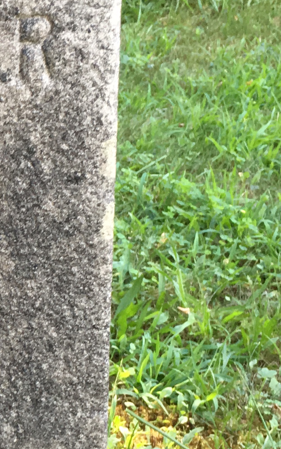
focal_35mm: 115
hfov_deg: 10.4
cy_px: 327
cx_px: -301
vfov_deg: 18.0
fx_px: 1409
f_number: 2.2
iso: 40
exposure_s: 1/120
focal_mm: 4.15
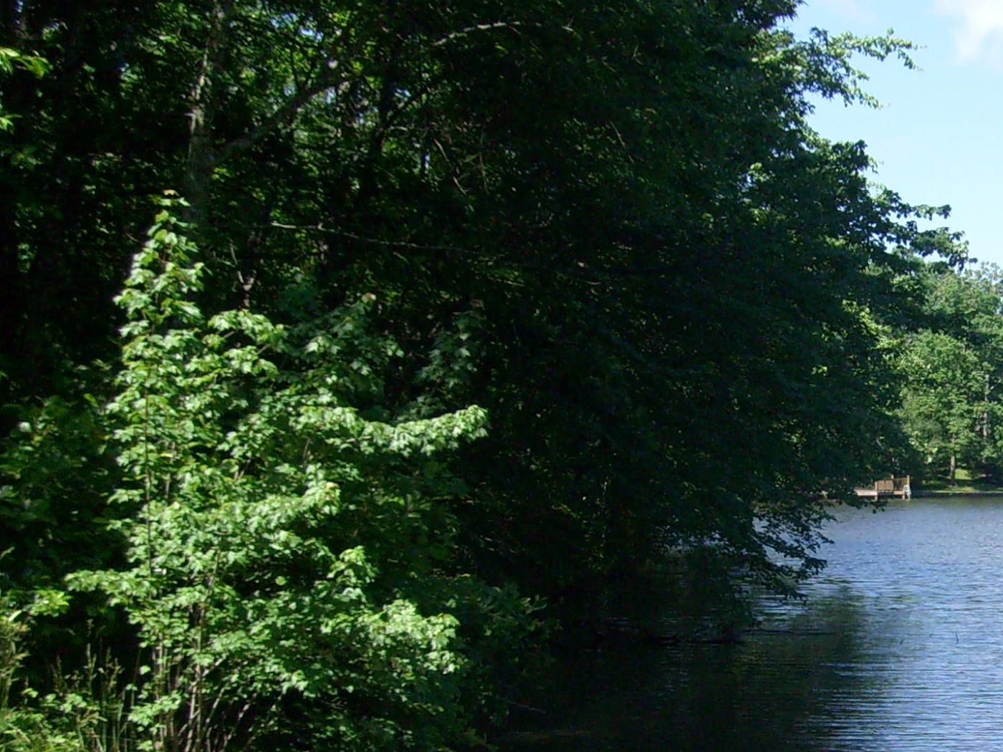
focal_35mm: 75
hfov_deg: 24.5
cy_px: 551
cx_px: 1052
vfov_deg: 19.5
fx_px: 2173
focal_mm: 5.8
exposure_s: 1/180
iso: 80
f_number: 7.1
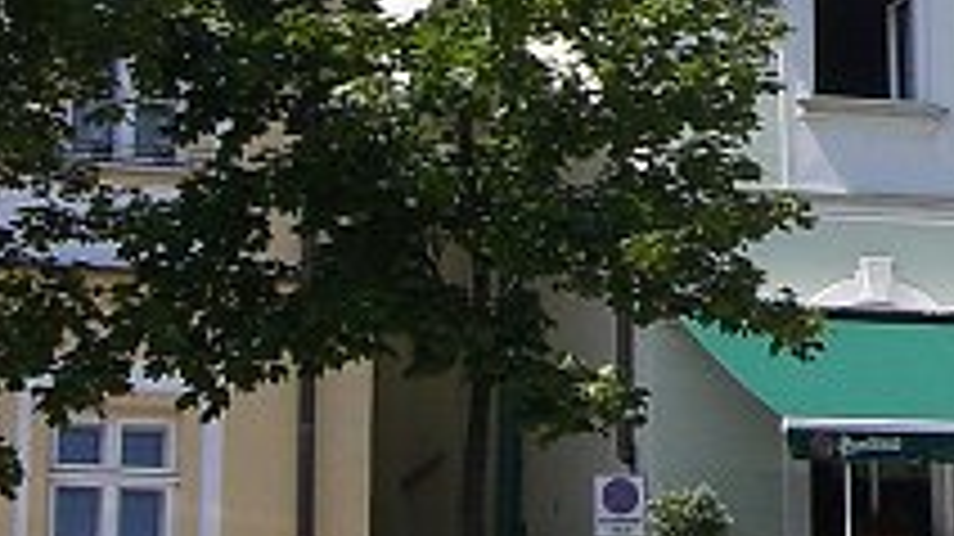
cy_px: -315
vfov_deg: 7.6
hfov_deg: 13.1
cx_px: 1422
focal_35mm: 156
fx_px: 3944
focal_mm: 6.3
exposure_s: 1/640
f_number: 4.4
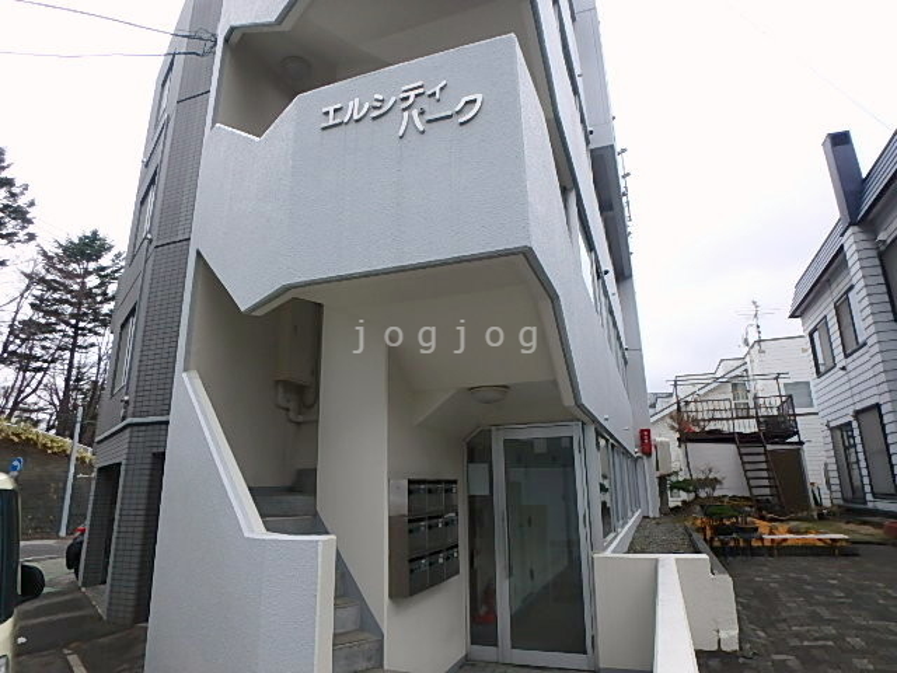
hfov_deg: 79.0
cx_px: 448
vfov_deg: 63.4
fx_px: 544
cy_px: 336
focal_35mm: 21
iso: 125
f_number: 3.5
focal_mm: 3.7
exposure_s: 1/640
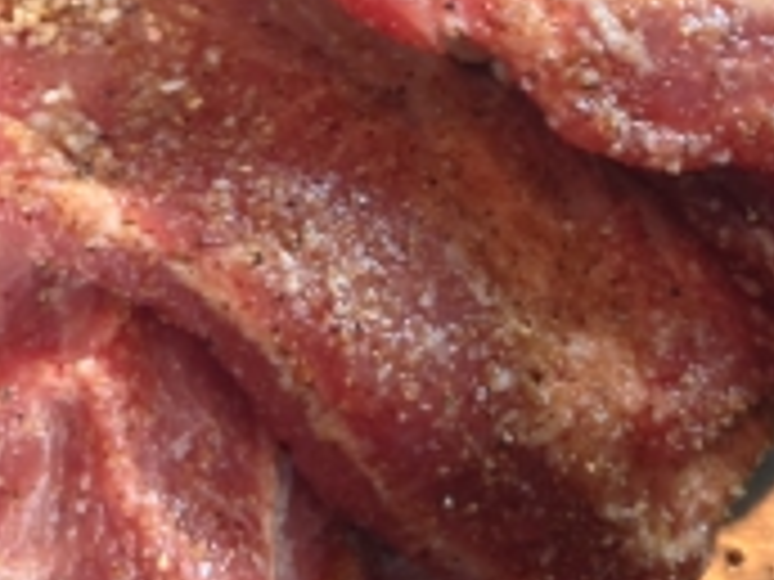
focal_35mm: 123
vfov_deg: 11.5
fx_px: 2750
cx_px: 472
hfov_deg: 16.0
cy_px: -288
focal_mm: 4.12
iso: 50
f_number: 2.4
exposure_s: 1/30
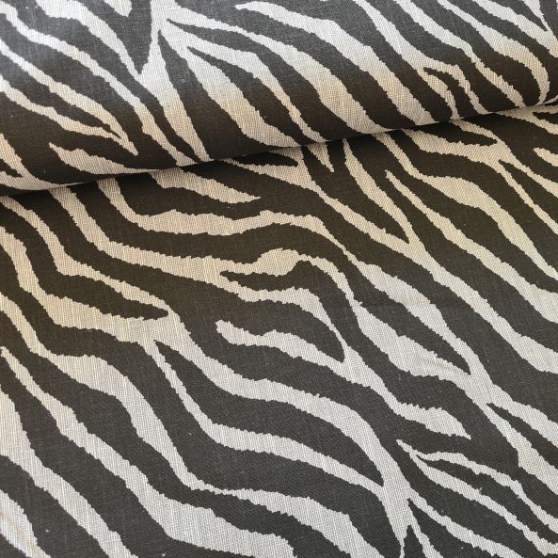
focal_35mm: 31
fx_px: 565
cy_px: 277
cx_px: 318
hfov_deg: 52.4
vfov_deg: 52.5
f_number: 1.8
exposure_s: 1/100
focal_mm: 5.4
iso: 80
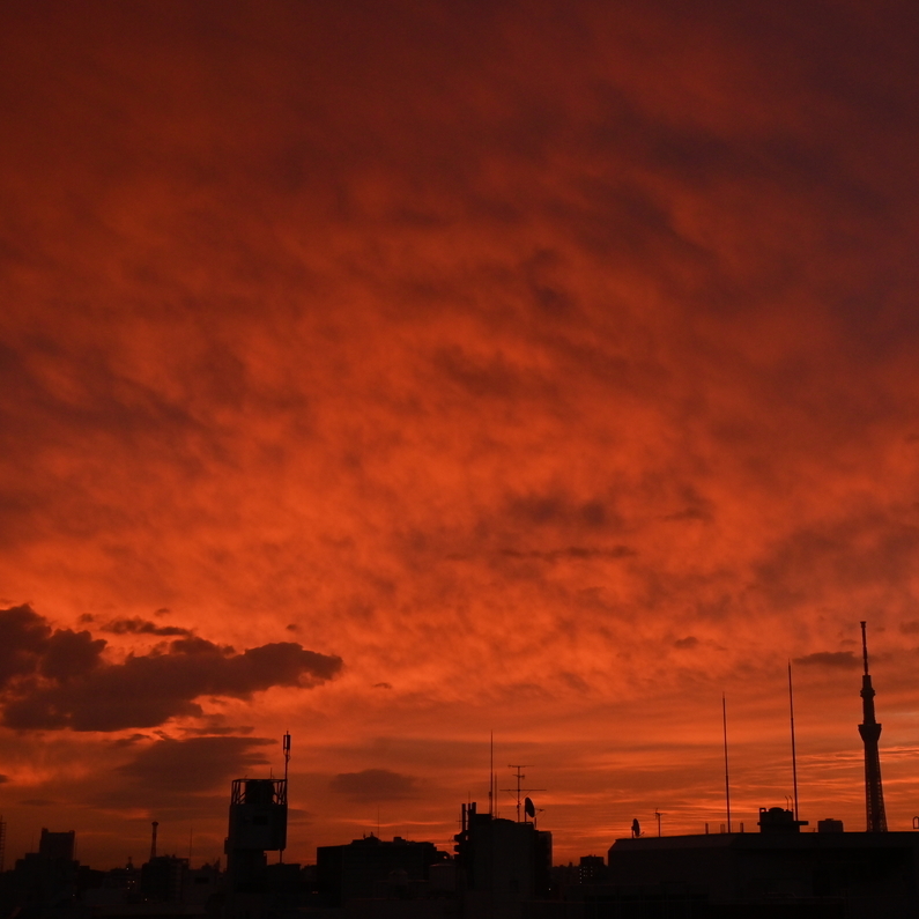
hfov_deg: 33.9
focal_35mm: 50
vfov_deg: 34.0
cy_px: 460
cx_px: 564
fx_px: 1502
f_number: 10
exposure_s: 1/100
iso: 400
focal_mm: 26
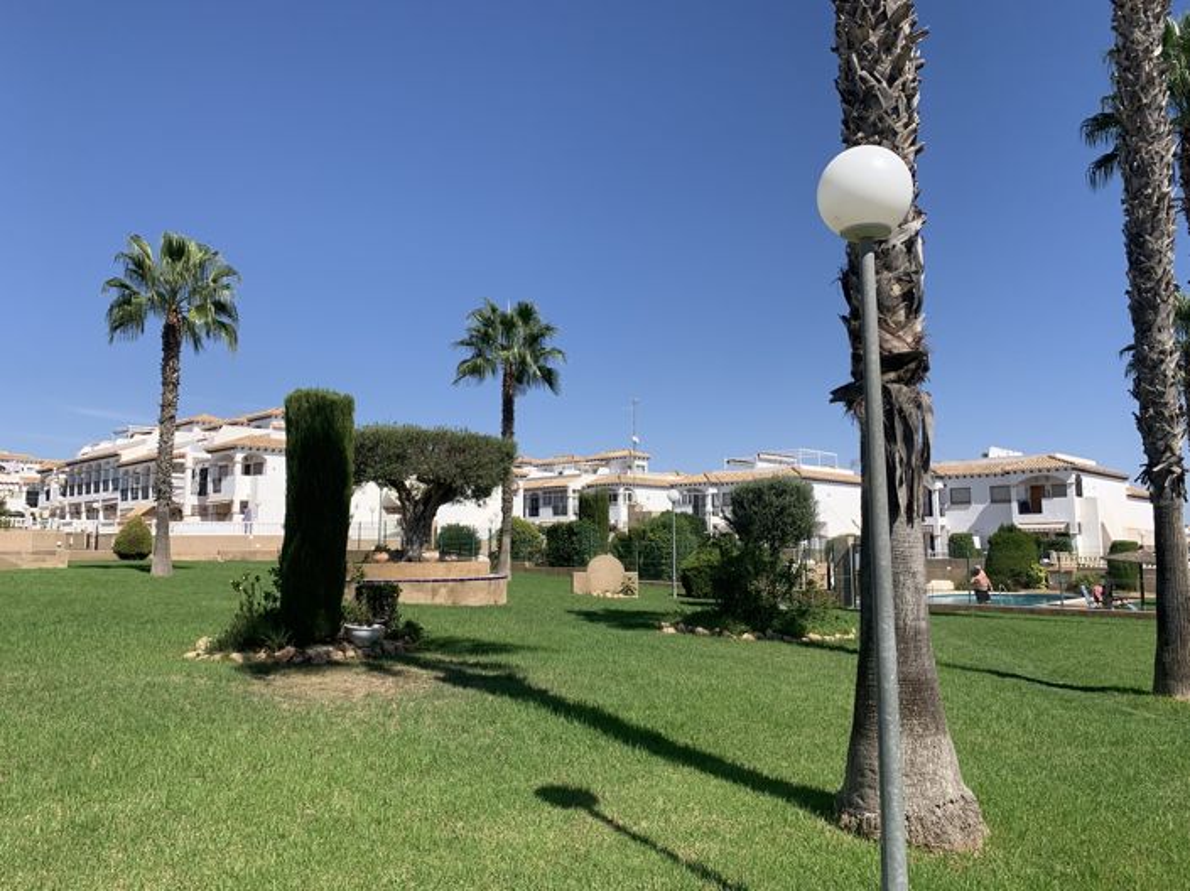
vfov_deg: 53.0
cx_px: 595
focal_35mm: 26
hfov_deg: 67.3
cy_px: 446
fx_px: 893
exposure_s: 1/2994
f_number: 1.8
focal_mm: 4.25
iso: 25
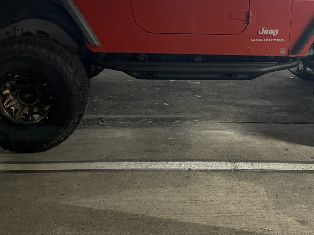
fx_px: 508
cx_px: 189
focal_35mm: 56
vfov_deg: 25.3
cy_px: 27
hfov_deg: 34.2
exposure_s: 1/60
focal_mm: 6.76
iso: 320
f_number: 1.78
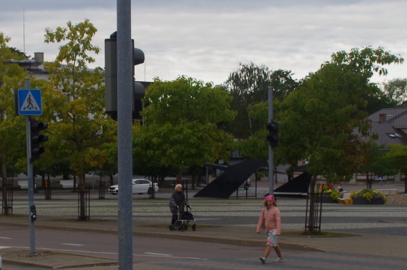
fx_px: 1128
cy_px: 167
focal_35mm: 100
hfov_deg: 20.3
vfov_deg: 13.6
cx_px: 109
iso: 250
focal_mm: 24
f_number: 11
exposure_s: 1/125
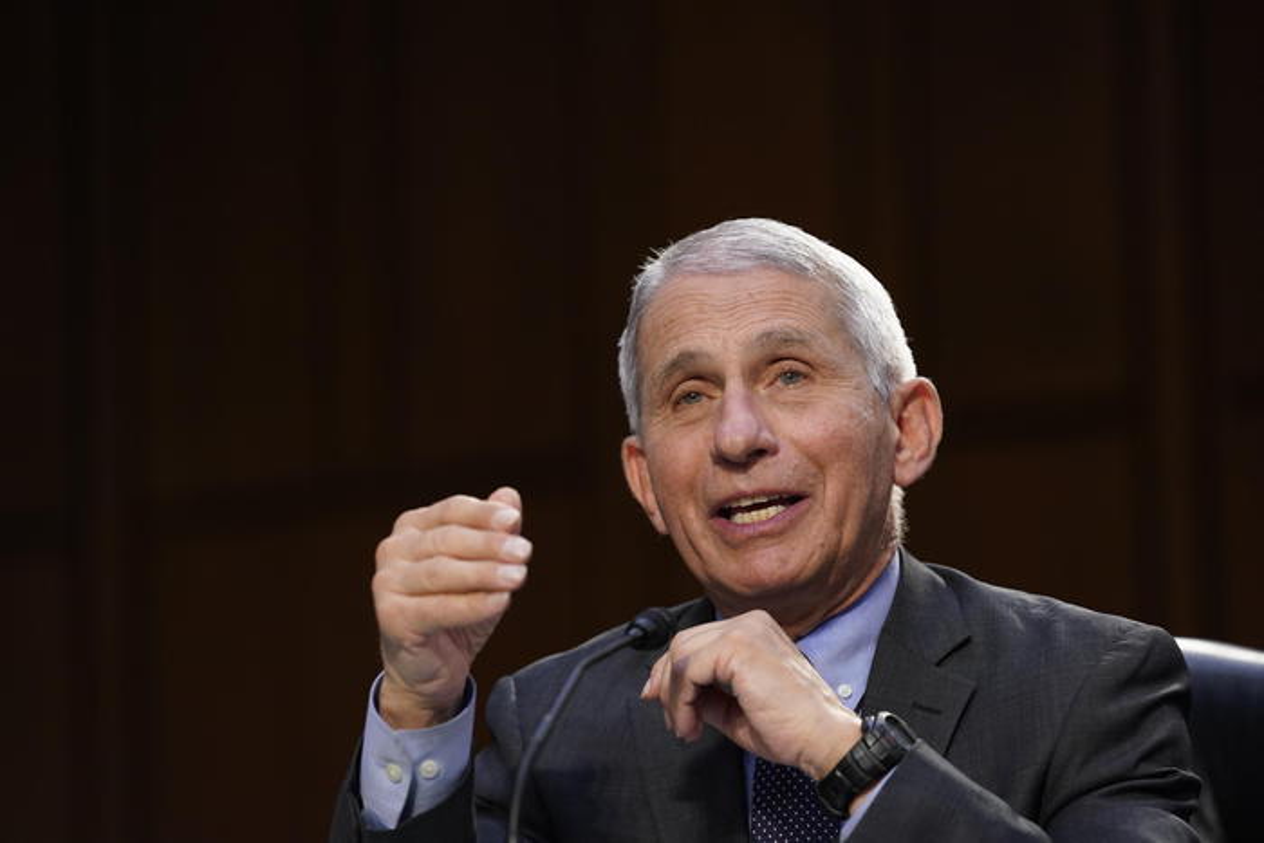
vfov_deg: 6.9
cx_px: 632
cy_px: 422
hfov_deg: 10.3
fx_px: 7023
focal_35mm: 200
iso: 2000
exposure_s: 1/250
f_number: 3.2
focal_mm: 200
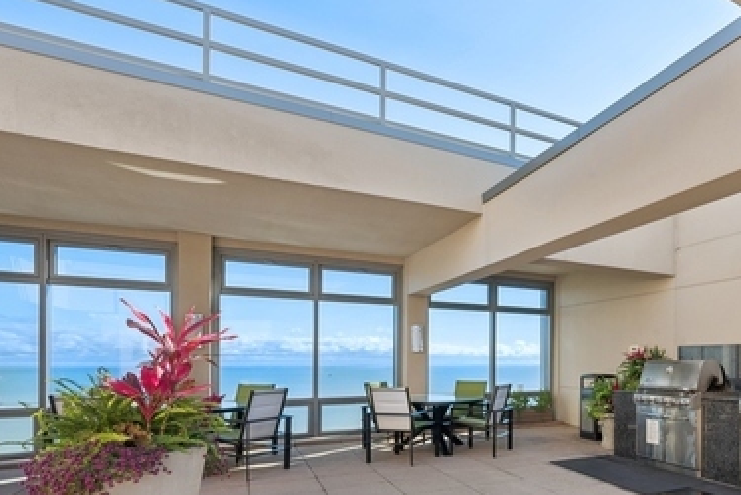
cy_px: 376
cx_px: 570
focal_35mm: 24
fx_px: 494
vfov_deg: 50.8
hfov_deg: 68.2
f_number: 13
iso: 100
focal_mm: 14
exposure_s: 1/13
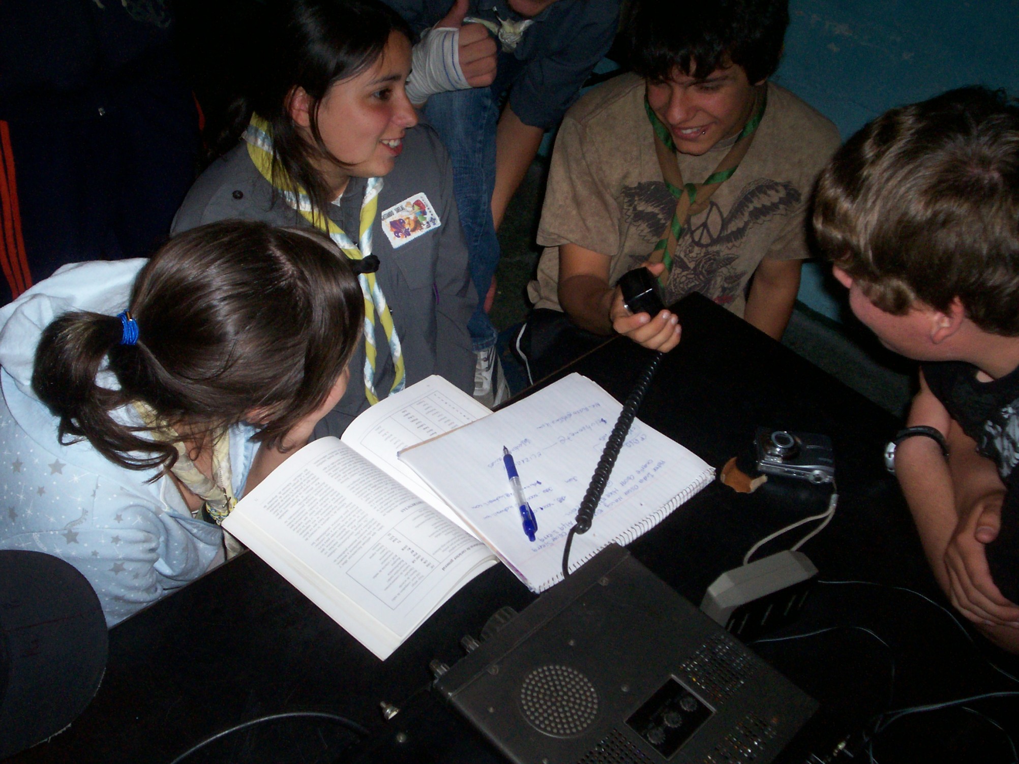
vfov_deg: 39.7
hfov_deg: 51.4
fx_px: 1060
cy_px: 382
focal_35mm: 36
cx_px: 510
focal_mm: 5.9
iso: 140
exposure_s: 1/64
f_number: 4.5
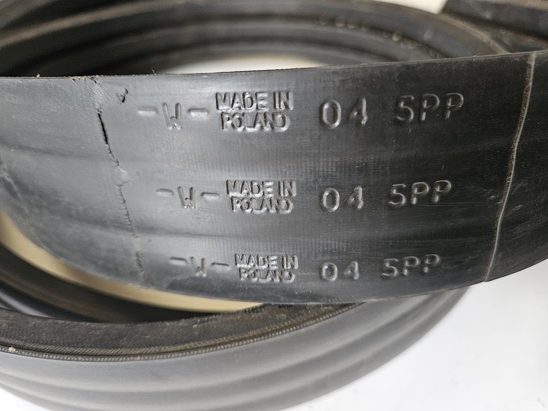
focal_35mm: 23
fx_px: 364
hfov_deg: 73.9
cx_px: 274
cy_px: 206
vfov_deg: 58.9
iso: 800
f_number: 1.8
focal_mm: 5.4
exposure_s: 1/50
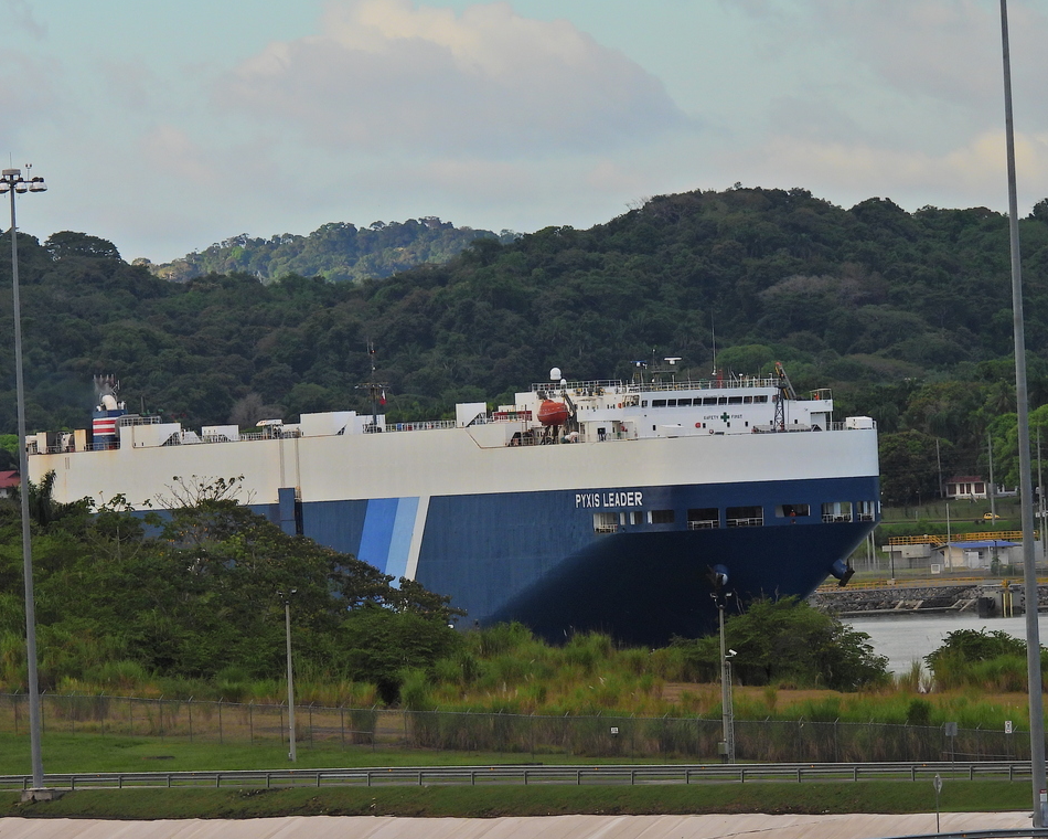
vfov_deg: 4.5
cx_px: 408
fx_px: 10608
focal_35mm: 342
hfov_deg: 5.7
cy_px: 461
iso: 100
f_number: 4.5
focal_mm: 46.4
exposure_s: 1/500
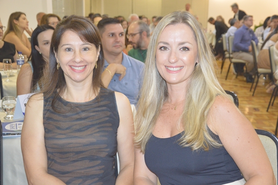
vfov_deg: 25.7
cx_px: 139
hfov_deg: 37.9
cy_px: 92
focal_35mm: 52
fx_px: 405
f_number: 4.5
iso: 2000
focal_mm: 35
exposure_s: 1/60
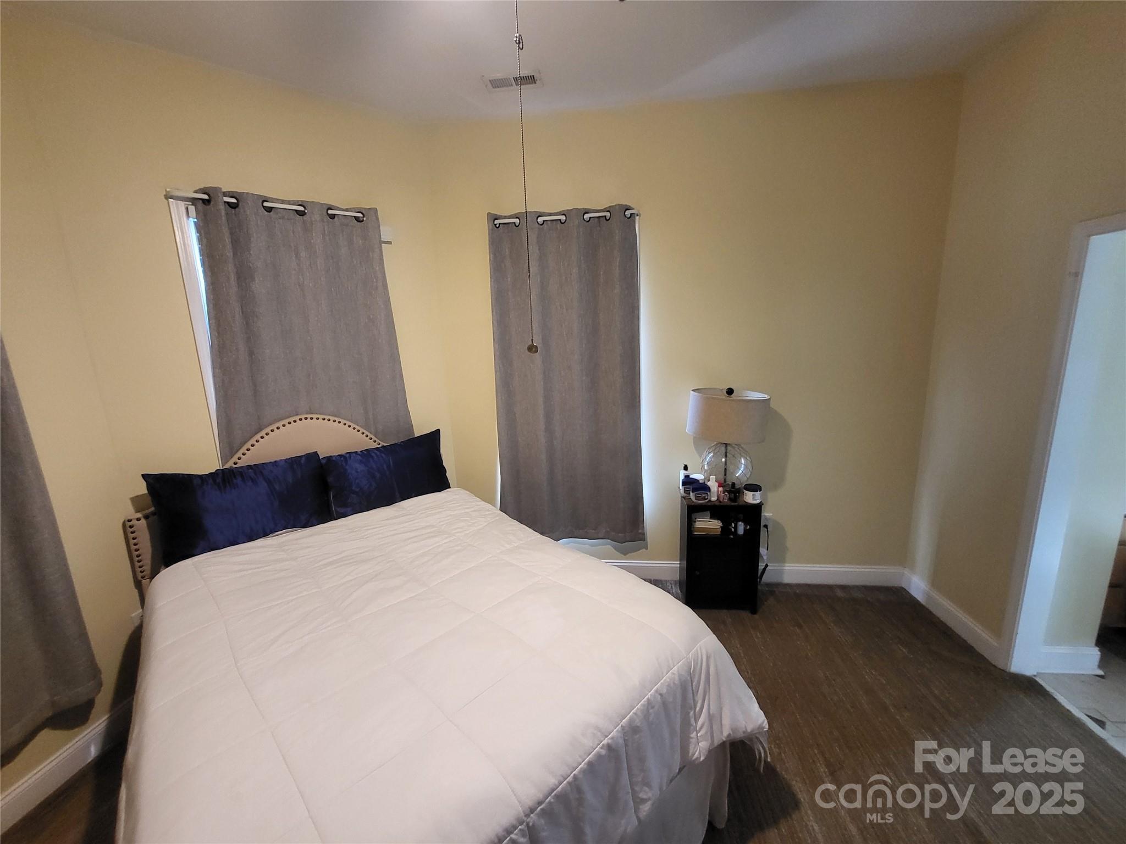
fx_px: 423
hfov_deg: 106.2
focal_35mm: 13
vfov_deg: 89.9
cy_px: 422
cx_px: 563
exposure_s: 1/30
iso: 500
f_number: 2.2
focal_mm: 1.74
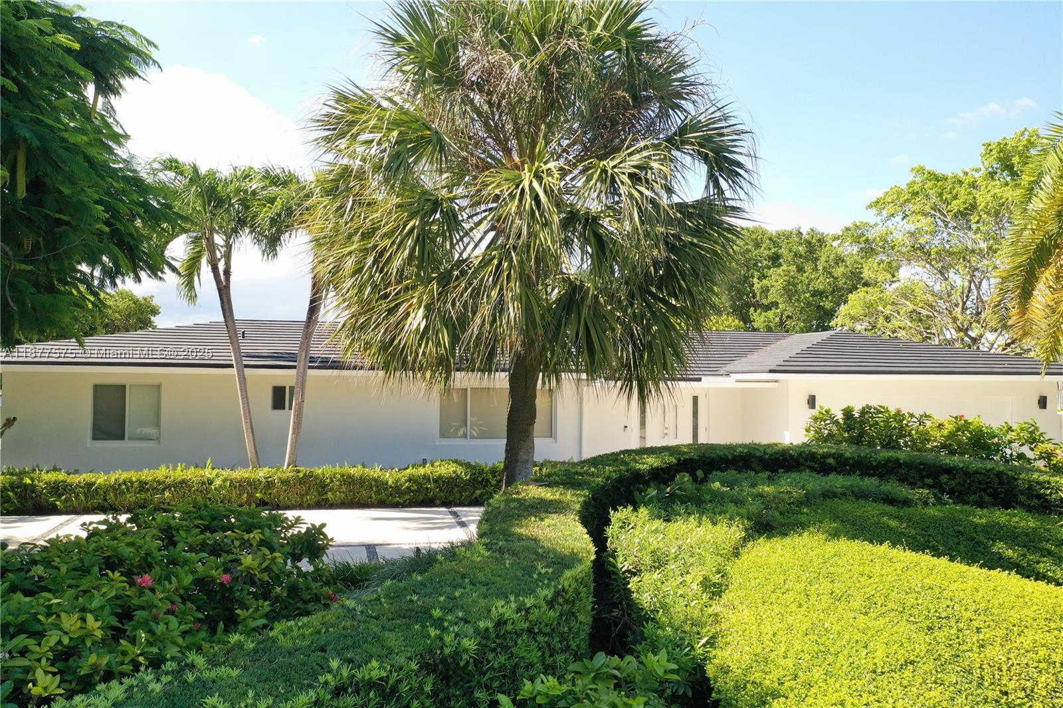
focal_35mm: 28
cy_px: 354
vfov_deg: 46.4
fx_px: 827
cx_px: 532
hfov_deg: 65.5
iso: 160
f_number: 5
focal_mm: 10.26
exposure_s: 1/20
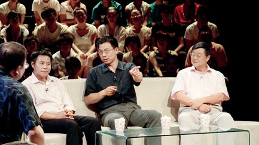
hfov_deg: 13.4
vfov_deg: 7.6
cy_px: 76
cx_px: 113
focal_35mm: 160
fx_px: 1098
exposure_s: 1/20
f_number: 4.5
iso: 400
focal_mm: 80
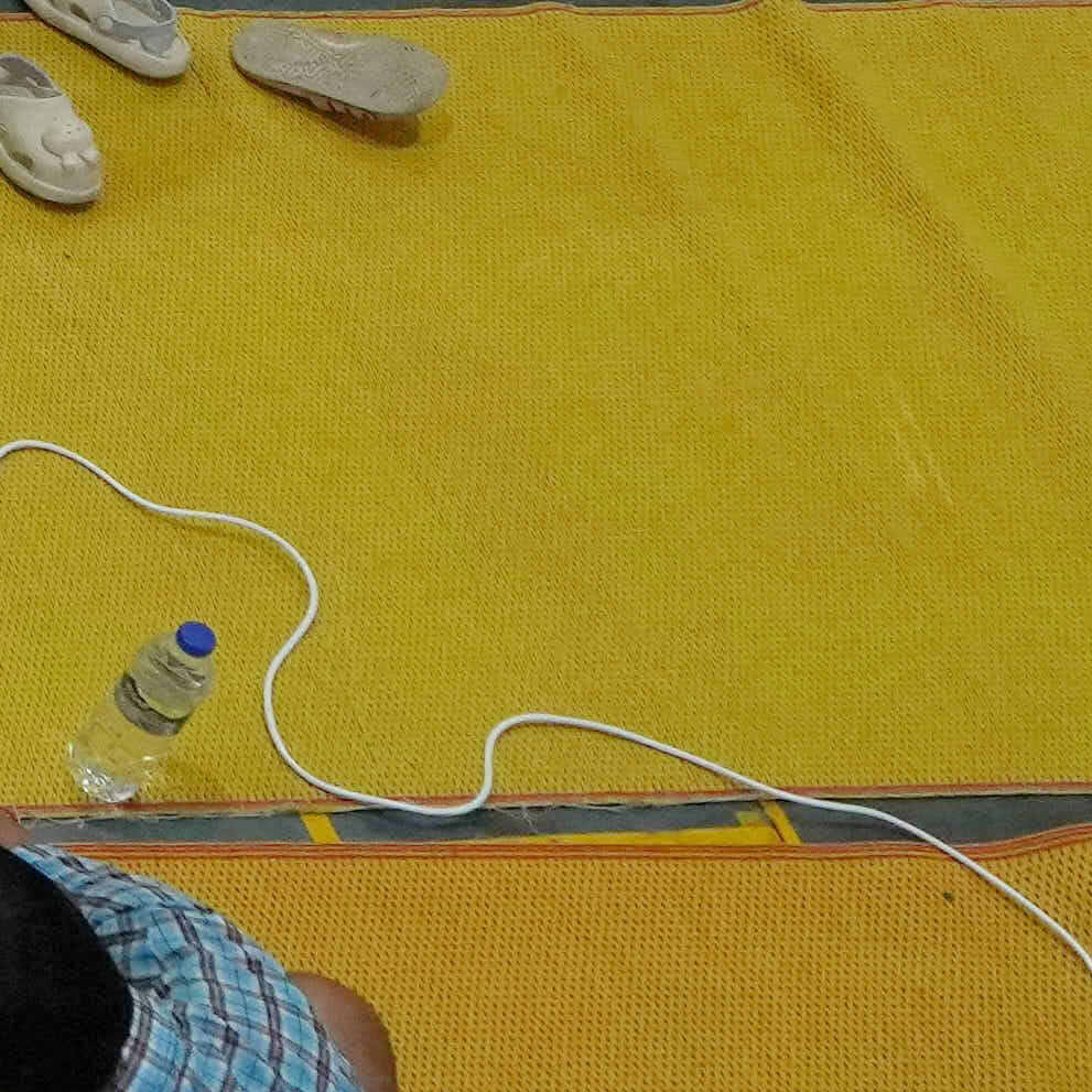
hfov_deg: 10.0
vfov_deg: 13.8
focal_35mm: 117
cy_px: -641
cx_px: -2399
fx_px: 4176
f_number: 4
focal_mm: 16
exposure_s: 1/400
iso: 2000
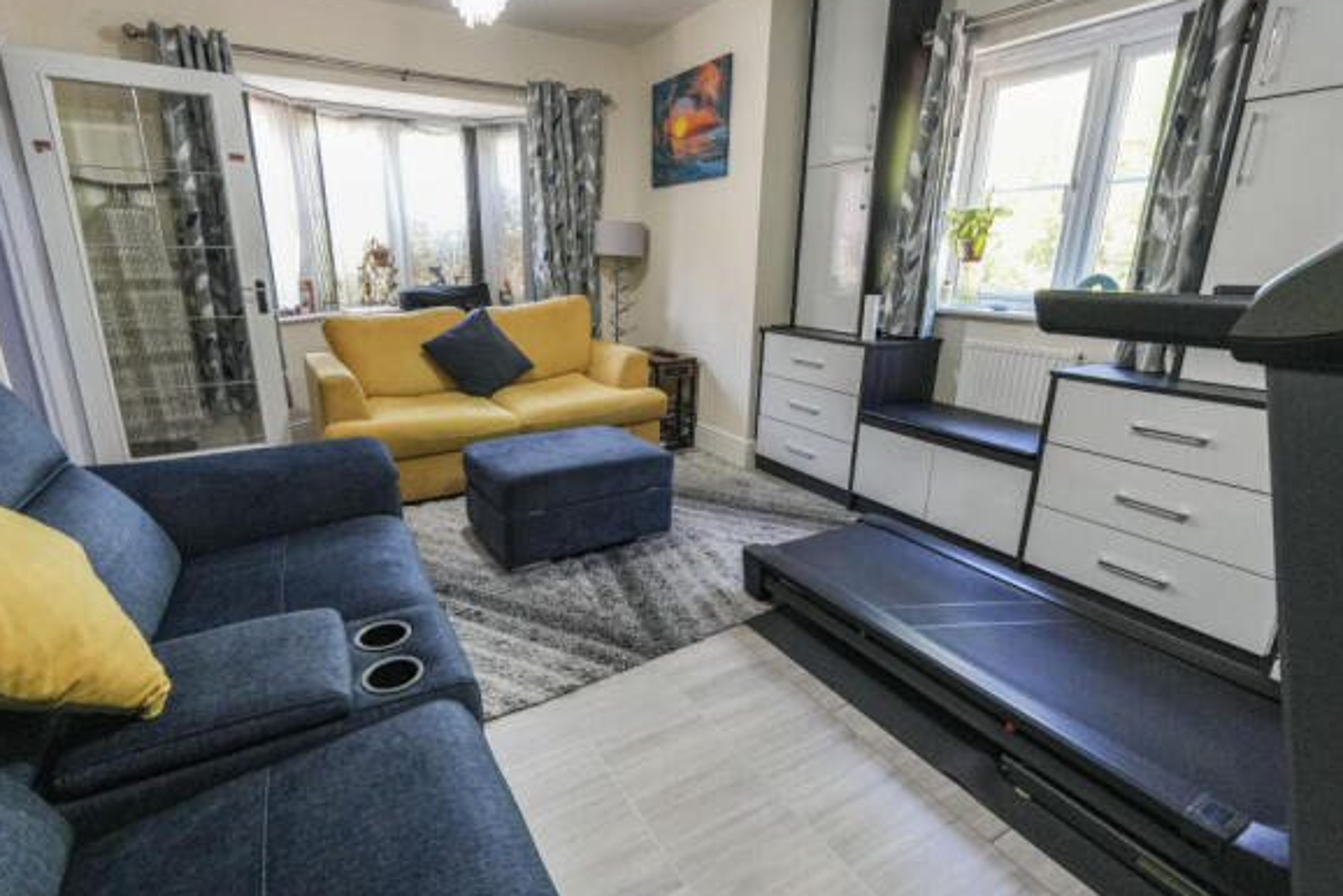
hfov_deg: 93.2
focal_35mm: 17
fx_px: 634
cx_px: 640
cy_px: 440
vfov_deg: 70.5
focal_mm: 10
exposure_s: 1/160
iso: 2500
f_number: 4
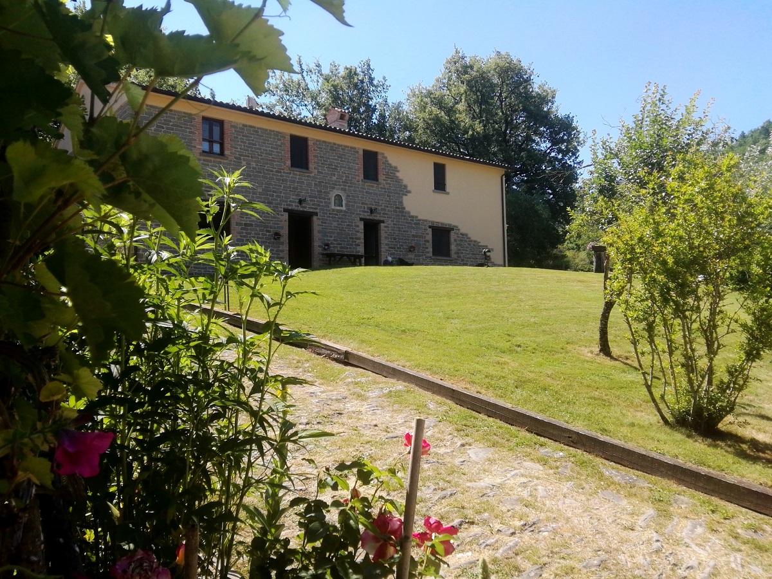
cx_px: 386
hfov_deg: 67.3
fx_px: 580
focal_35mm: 26
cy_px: 290
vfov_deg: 53.1
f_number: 2
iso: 50
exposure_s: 1/946
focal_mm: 4.04
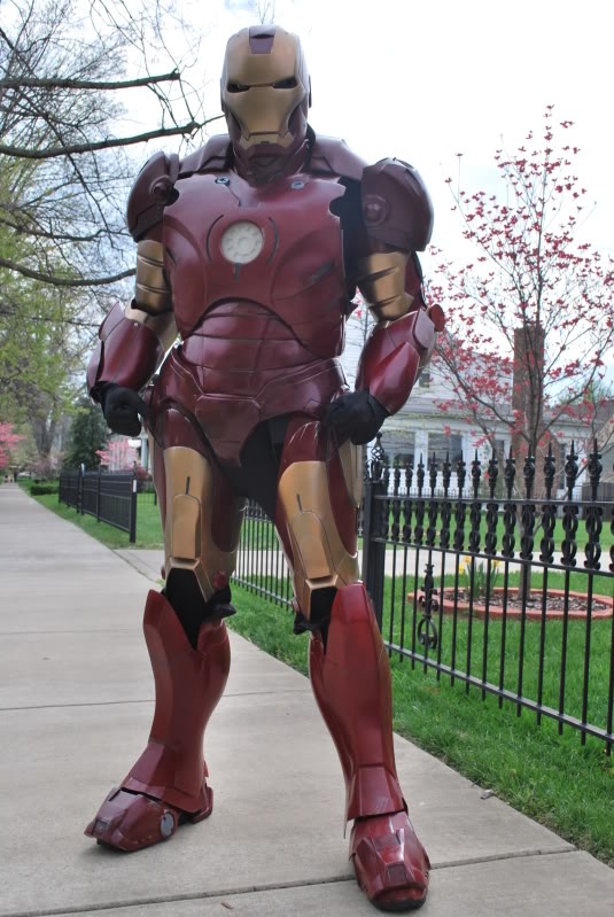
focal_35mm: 39
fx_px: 995
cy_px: 458
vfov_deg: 49.5
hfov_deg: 34.3
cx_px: 307
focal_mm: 26
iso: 100
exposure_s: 1/250
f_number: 8
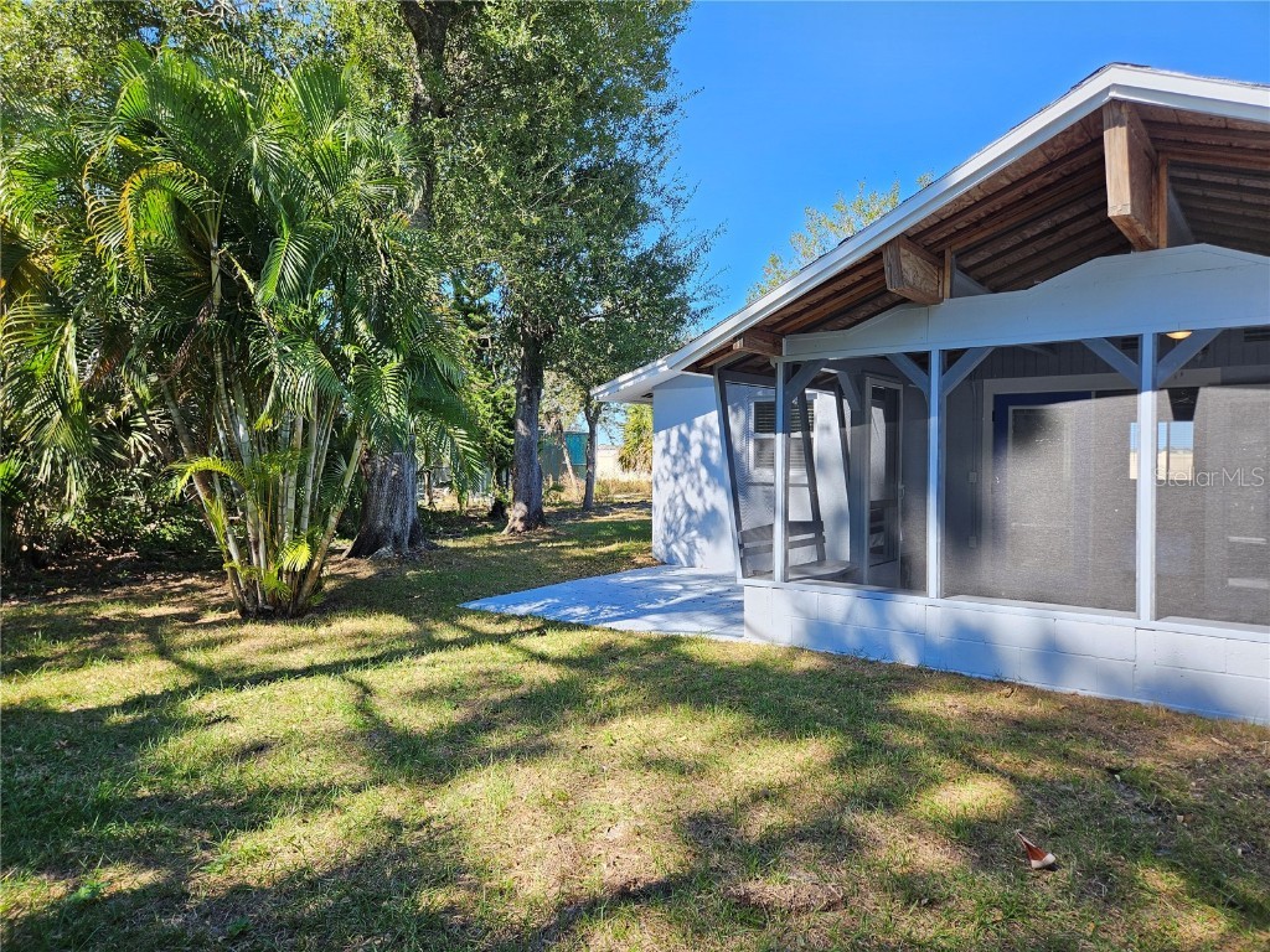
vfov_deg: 58.9
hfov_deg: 73.9
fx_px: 844
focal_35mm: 23
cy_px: 476
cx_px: 635
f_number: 1.8
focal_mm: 5.4
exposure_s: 1/394
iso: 25
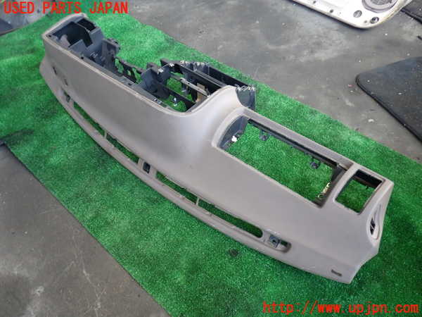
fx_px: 366
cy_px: 158
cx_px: 211
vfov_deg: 46.8
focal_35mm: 30
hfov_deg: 60.0
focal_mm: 5.4
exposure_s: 1/50
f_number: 2.3
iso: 200
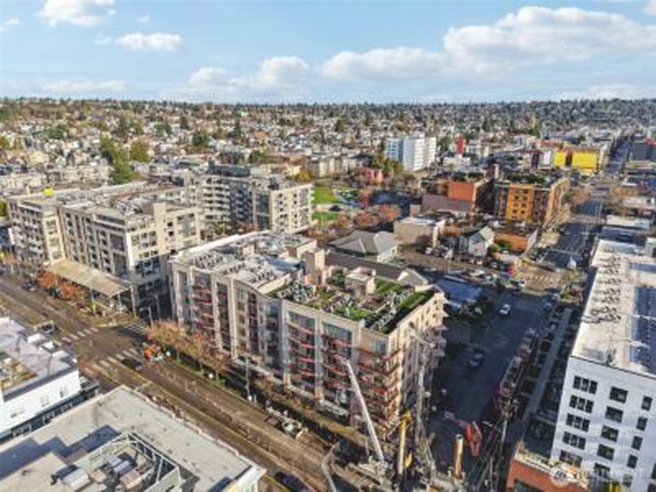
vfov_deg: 56.8
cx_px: 328
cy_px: 246
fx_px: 455
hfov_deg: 71.6
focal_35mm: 24
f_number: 1.8
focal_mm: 8.7
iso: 200
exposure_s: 1/3000
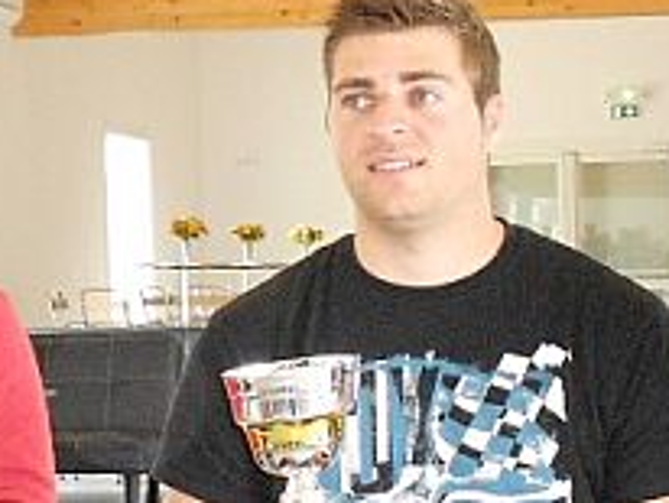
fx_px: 2399
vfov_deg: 11.9
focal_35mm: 124
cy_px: 419
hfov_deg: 15.9
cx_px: 341
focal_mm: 6
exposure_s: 1/30
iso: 500
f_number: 3.6
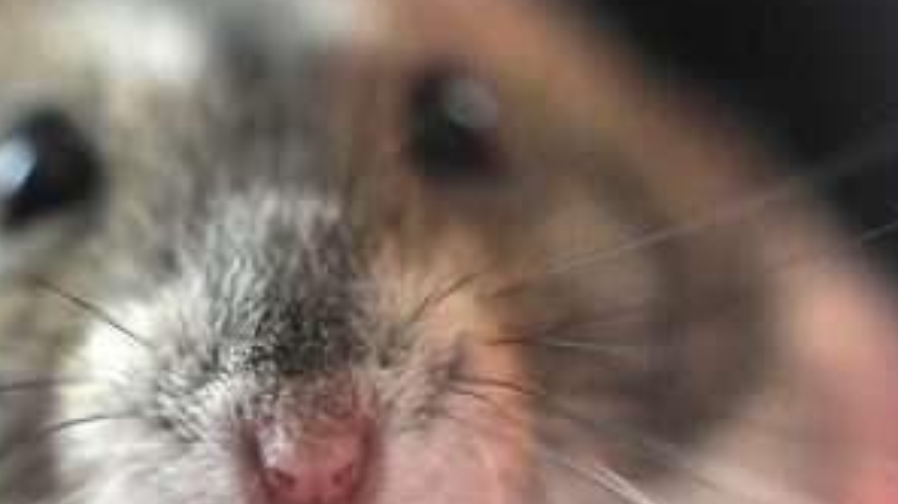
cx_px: 291
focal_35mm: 191
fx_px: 4545
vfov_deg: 6.3
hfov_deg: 11.3
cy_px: 343
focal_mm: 60
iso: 2000
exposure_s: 1/2500
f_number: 3.3
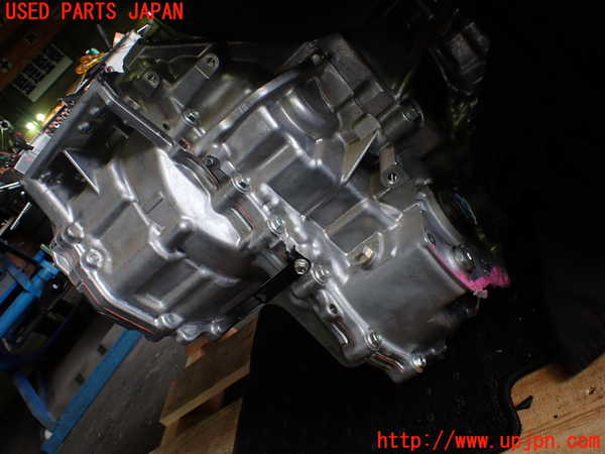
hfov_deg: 60.0
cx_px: 302
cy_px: 227
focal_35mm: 30
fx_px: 524
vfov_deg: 46.8
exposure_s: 1/125
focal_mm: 5.4
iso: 160
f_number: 2.3
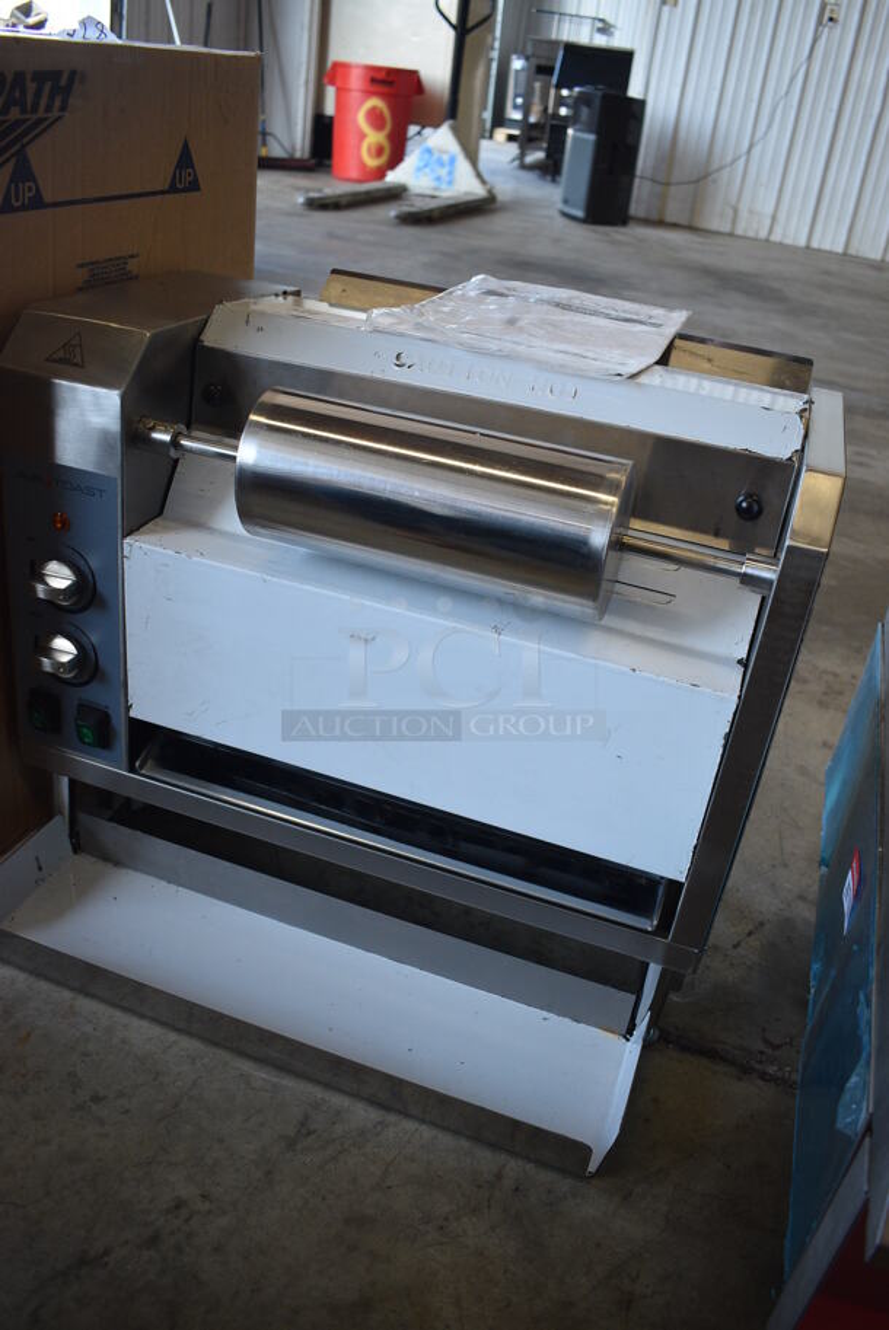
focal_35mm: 30
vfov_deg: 61.9
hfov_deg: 43.7
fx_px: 1109
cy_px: 665
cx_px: 444
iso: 720
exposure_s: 1/250
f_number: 3.5
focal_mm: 20
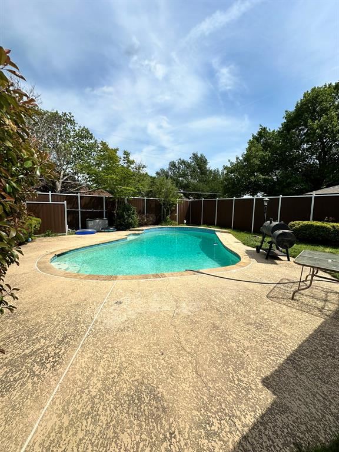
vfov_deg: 102.1
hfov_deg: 85.7
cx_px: 170
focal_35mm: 14
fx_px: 183
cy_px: 226
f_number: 2.2
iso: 50
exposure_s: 1/2747
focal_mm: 2.22
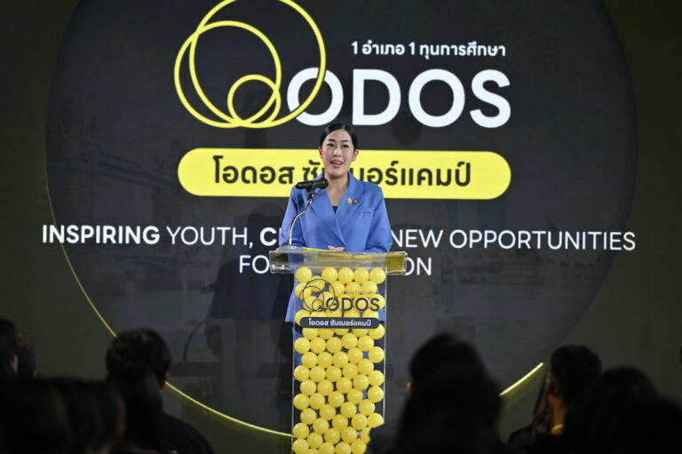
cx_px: 341
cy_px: 227
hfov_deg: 10.3
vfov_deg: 6.9
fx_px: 3786
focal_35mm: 200
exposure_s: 1/160
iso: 200
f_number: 2.8
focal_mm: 200
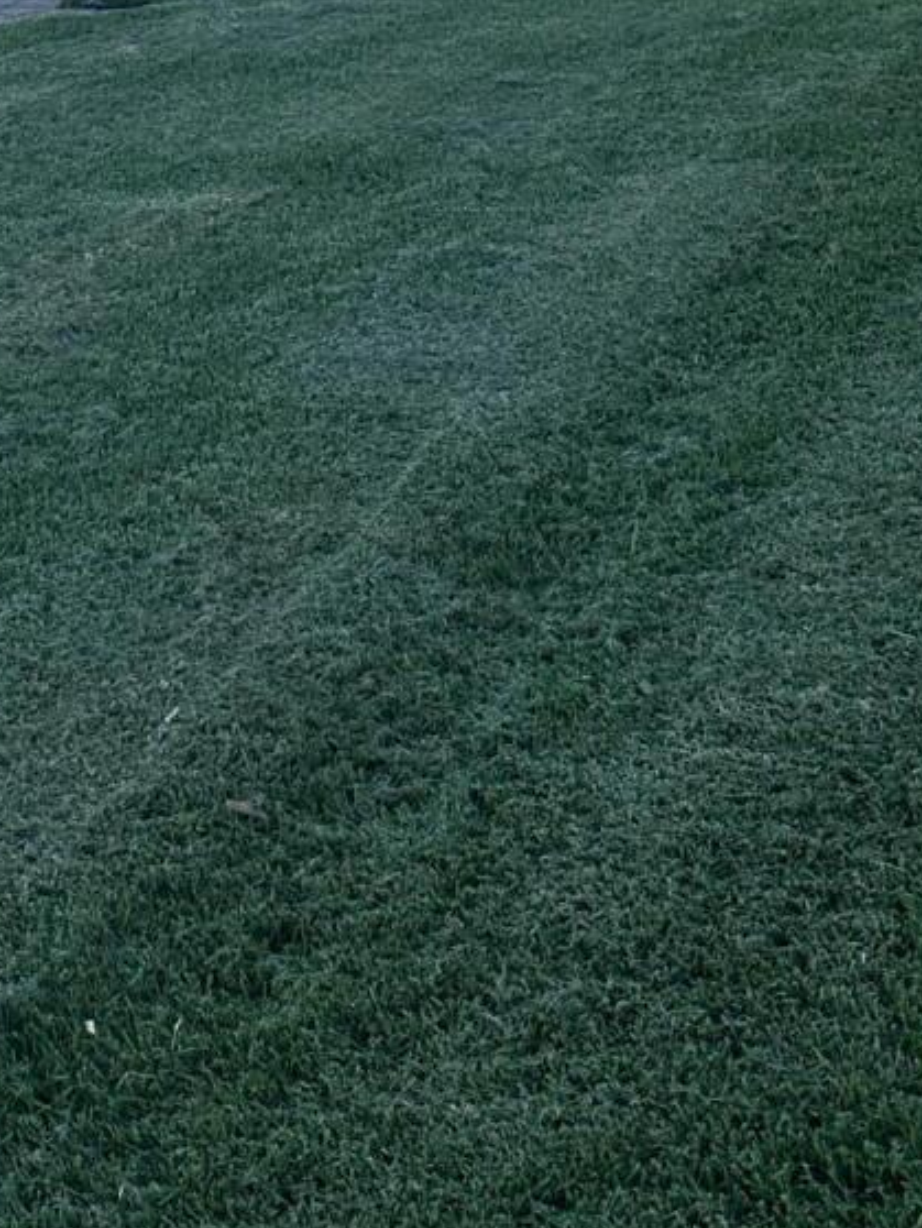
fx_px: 3052
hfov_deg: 17.2
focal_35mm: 86
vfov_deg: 20.8
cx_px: 455
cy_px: -357
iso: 80
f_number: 1.78
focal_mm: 6.86
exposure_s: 1/3472
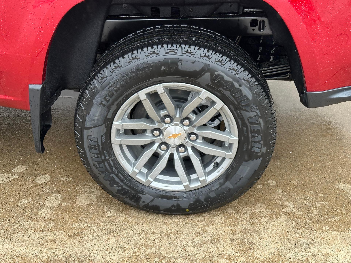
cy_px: 132
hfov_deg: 39.7
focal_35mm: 48
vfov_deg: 30.3
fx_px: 487
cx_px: 176
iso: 64
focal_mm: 6.86
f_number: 1.78
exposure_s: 1/182
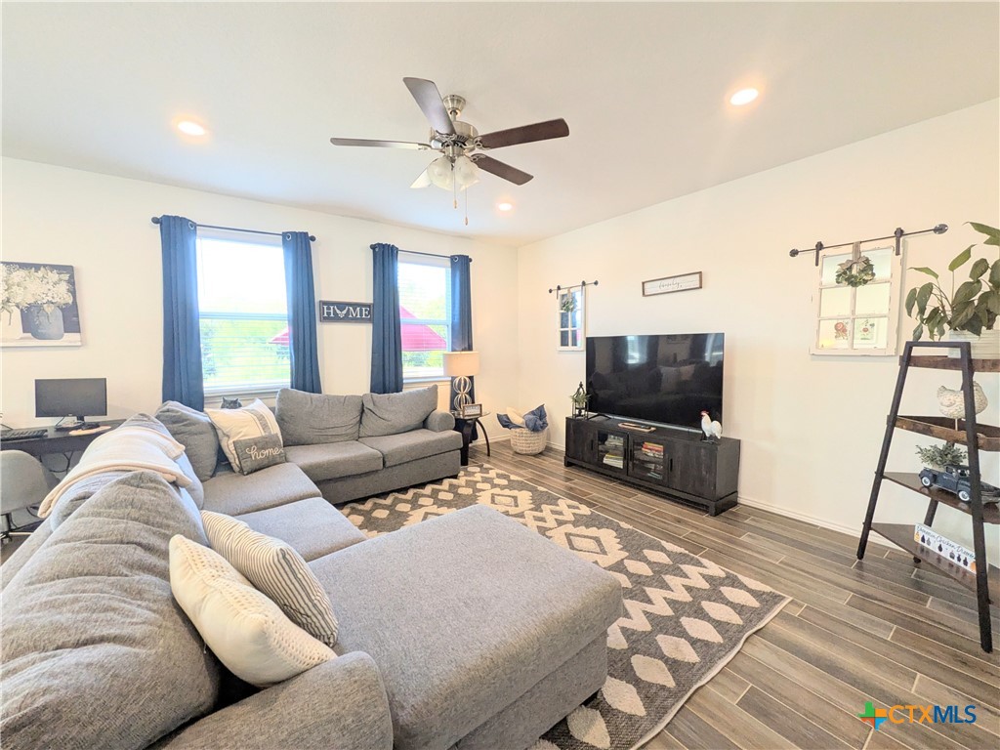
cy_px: 375
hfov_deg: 102.1
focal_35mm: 14
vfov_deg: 85.7
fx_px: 404
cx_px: 500
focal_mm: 1.83
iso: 126
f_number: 2.2
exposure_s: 1/120
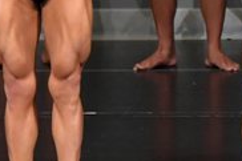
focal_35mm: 1152
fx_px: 7737
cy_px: -20
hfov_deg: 1.8
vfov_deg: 1.2
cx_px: 308
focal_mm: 180
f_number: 5.6
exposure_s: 1/400
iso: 4000
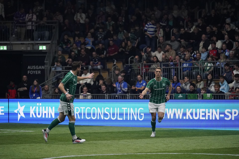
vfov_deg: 9.3
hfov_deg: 13.9
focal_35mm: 148
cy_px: 80
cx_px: 120
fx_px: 982
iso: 6400
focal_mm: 148
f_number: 2.8
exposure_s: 1/2500
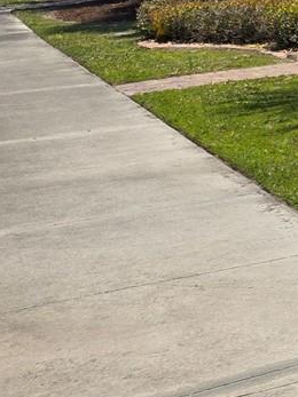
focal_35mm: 106
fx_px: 1217
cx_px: 842
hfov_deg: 10.6
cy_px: -126
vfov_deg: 17.4
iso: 64
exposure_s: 1/7944
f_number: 1.7
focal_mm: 6.3
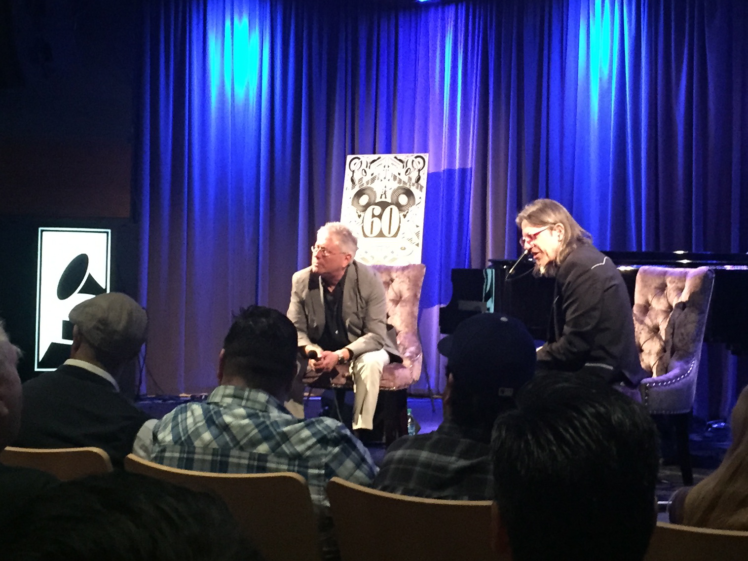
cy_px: 280
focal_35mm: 29
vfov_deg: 48.2
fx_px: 627
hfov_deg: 61.7
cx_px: 374
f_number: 2.2
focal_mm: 4.15
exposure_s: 1/15
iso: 400
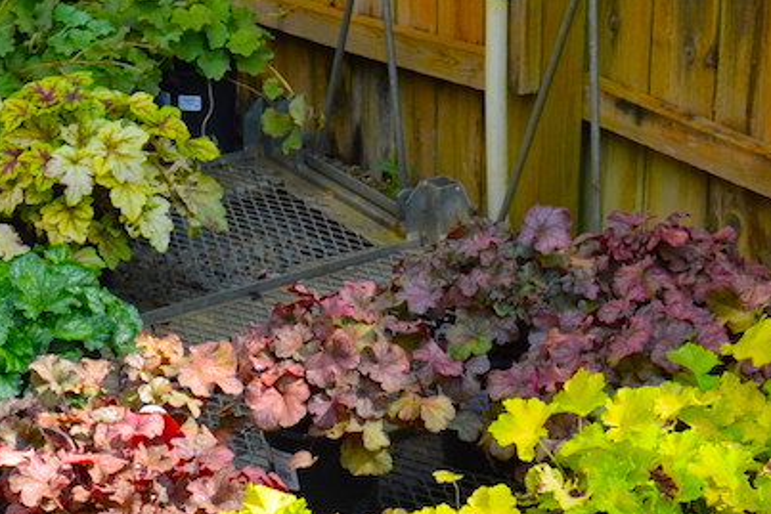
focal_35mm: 114
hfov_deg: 17.9
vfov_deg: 11.8
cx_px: 386
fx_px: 2442
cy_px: 560
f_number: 7.1
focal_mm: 24
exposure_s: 1/160
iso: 100
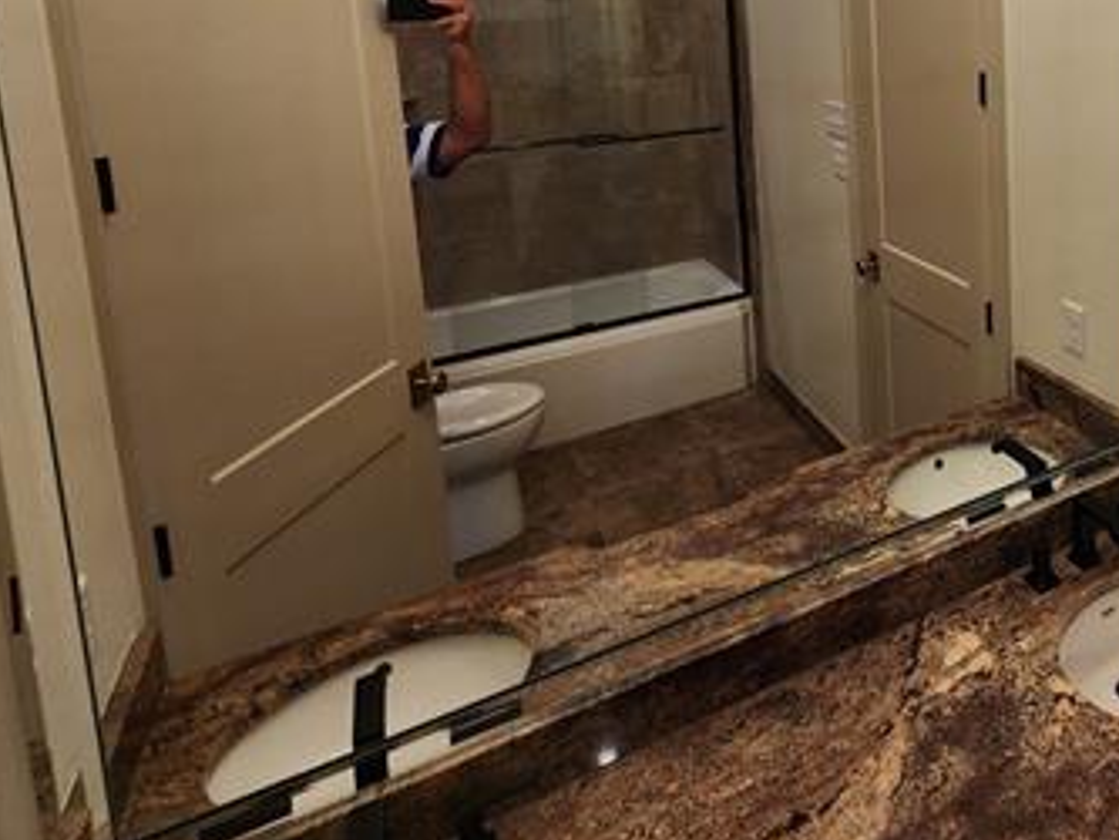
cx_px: 1001
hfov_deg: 59.4
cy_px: 101
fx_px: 808
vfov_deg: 49.5
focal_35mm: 25
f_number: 2.2
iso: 100
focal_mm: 2.2
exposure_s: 1/60
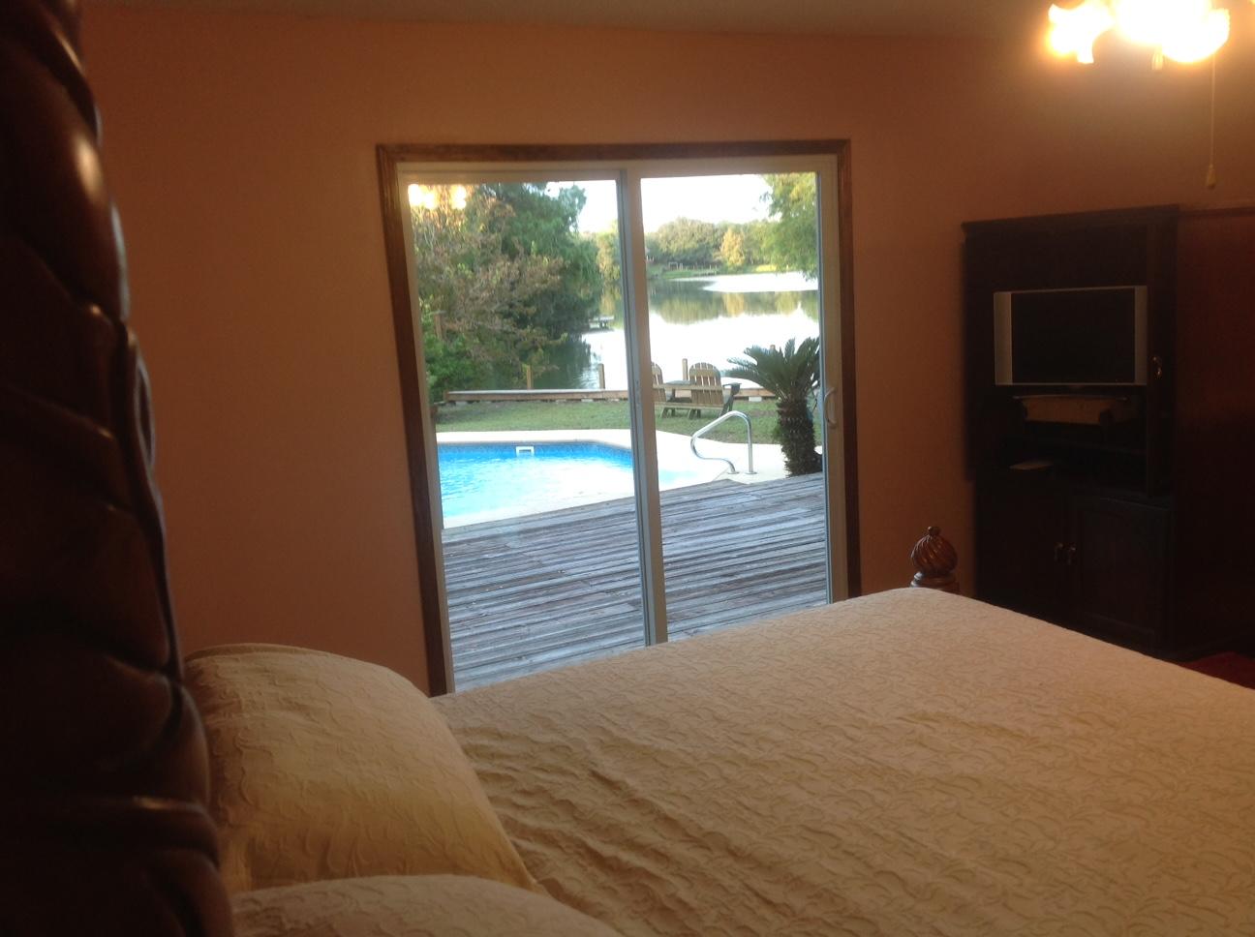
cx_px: 628
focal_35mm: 35
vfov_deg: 40.6
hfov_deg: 52.7
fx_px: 1267
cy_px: 468
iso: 64
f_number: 2.4
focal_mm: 4.28
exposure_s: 1/40
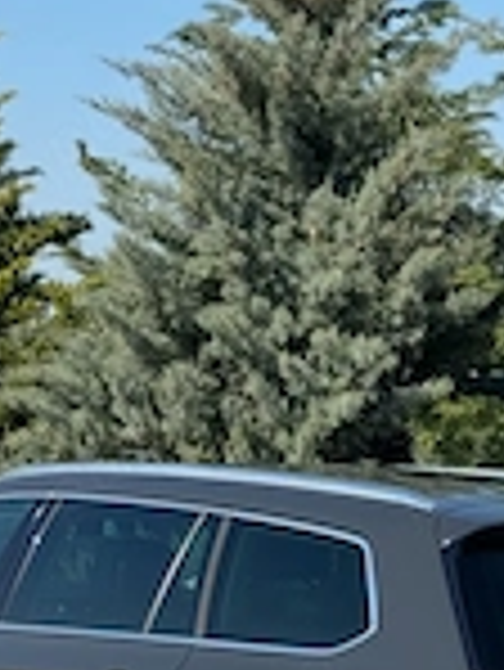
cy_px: 463
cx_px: 279
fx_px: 2501
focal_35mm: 129
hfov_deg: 11.5
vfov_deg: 15.2
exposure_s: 1/3610
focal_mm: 6.76
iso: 64
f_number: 1.78
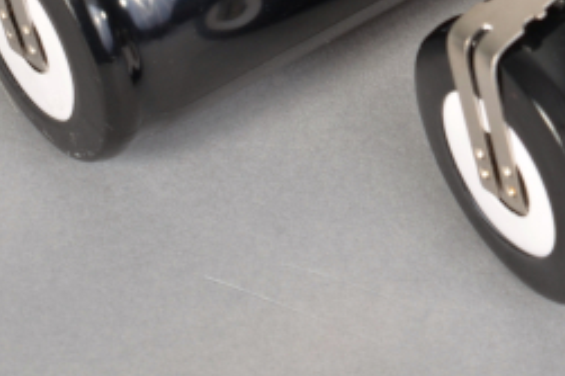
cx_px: 662
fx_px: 5238
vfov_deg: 4.1
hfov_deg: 6.1
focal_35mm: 334
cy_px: -216
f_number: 11
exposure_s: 1/160
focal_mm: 70
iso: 200
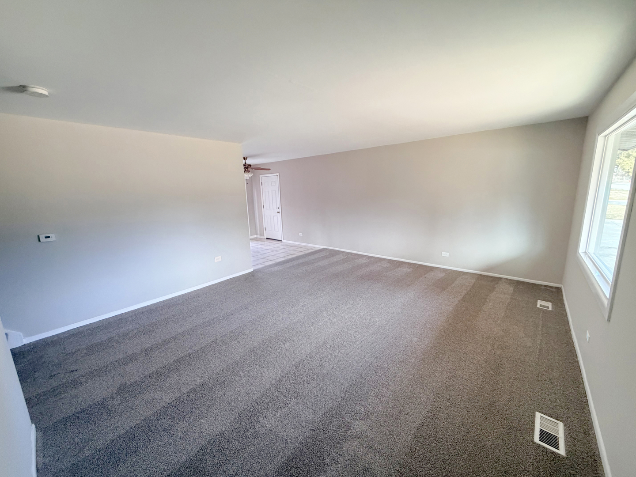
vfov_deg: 85.7
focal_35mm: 14
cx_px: 318
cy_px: 238
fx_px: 257
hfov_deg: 102.1
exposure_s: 1/82
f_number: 2.2
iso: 320
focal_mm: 2.22
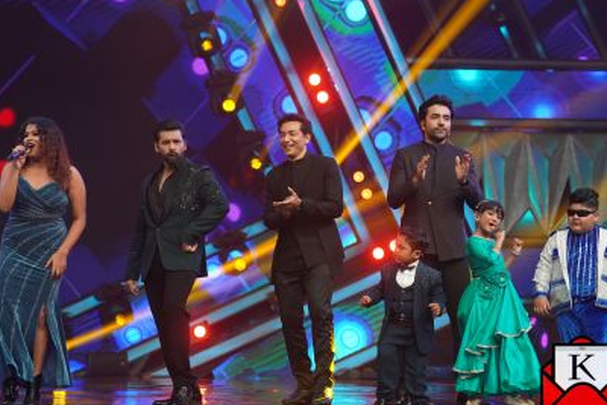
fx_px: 2041
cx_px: 310
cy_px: 215
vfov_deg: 11.3
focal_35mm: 121
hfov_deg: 16.9
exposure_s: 1/500
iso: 4000
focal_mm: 108
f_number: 3.5
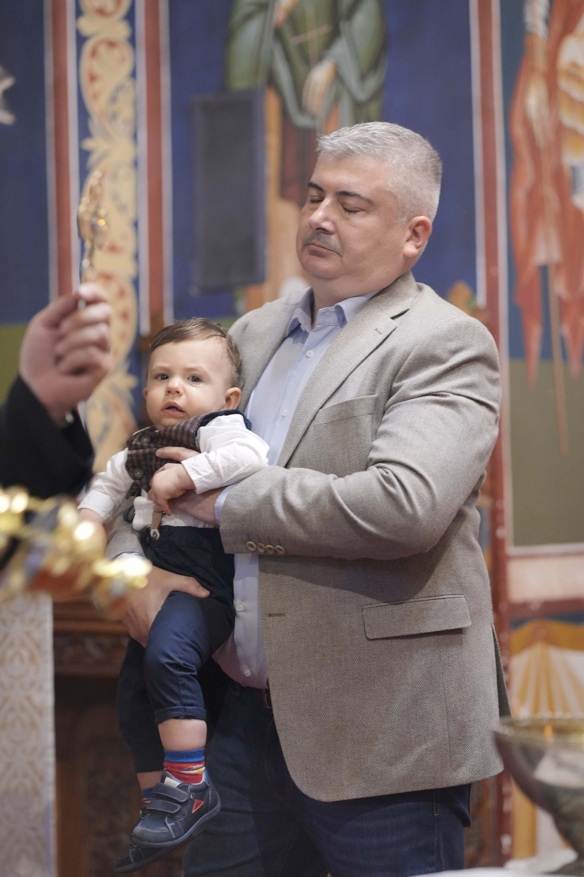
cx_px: 292
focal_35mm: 85
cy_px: 438
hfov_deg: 16.1
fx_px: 2068
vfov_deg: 23.9
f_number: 2.8
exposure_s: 1/200
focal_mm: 85
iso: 4000
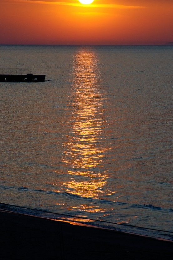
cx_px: 81
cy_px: 111
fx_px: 1804
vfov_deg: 8.3
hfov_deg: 5.5
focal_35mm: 250
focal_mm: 135
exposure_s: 1/250
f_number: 8
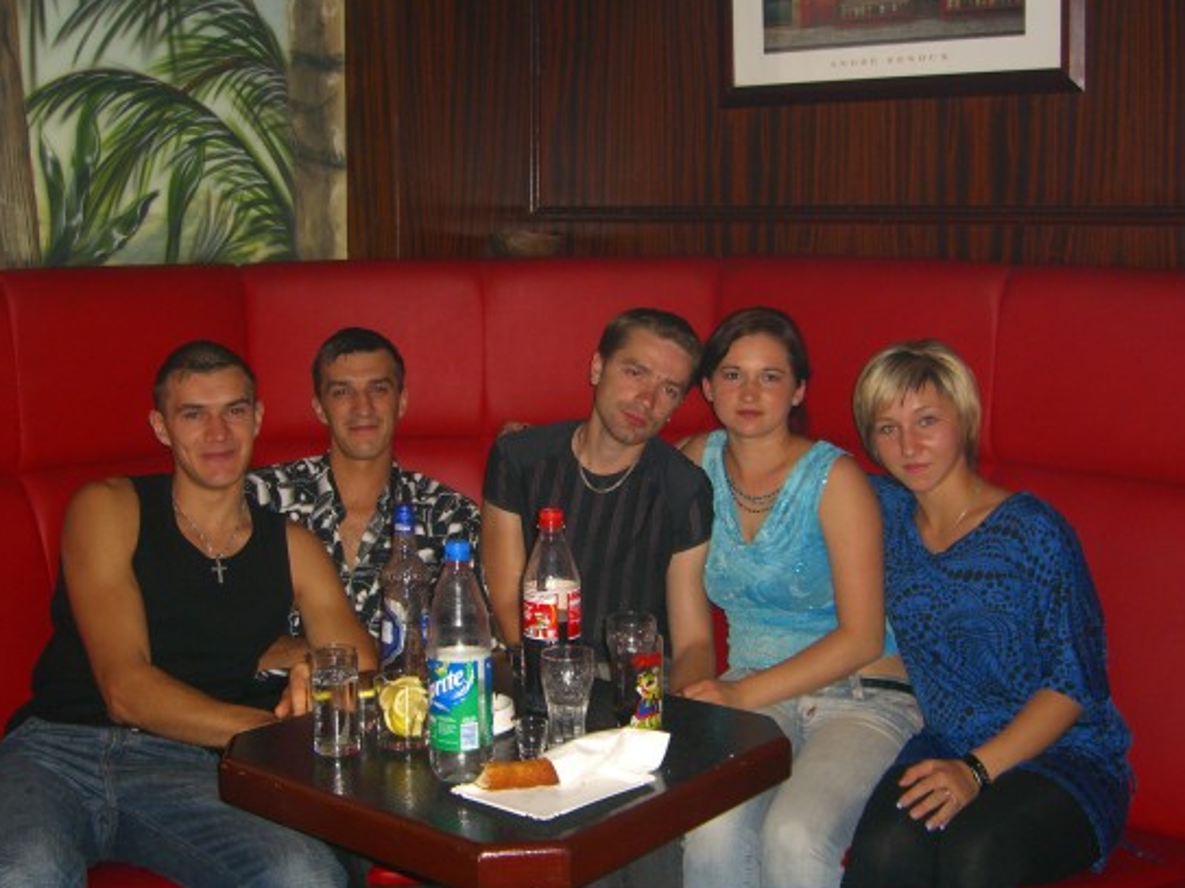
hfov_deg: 44.8
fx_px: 1437
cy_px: 463
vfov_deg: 34.3
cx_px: 574
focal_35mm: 42
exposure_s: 1/60
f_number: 2.8
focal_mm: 7.9
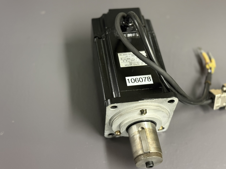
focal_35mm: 51
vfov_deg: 28.6
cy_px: 84
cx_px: 117
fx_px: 333
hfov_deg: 37.5
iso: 400
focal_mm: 6.76
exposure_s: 1/33
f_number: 1.78
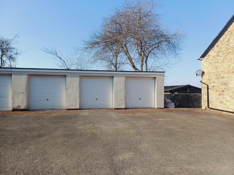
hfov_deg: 69.4
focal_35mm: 25
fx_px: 169
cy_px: 88
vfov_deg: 54.9
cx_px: 117
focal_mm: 4.65
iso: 50
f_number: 1.8
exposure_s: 1/766
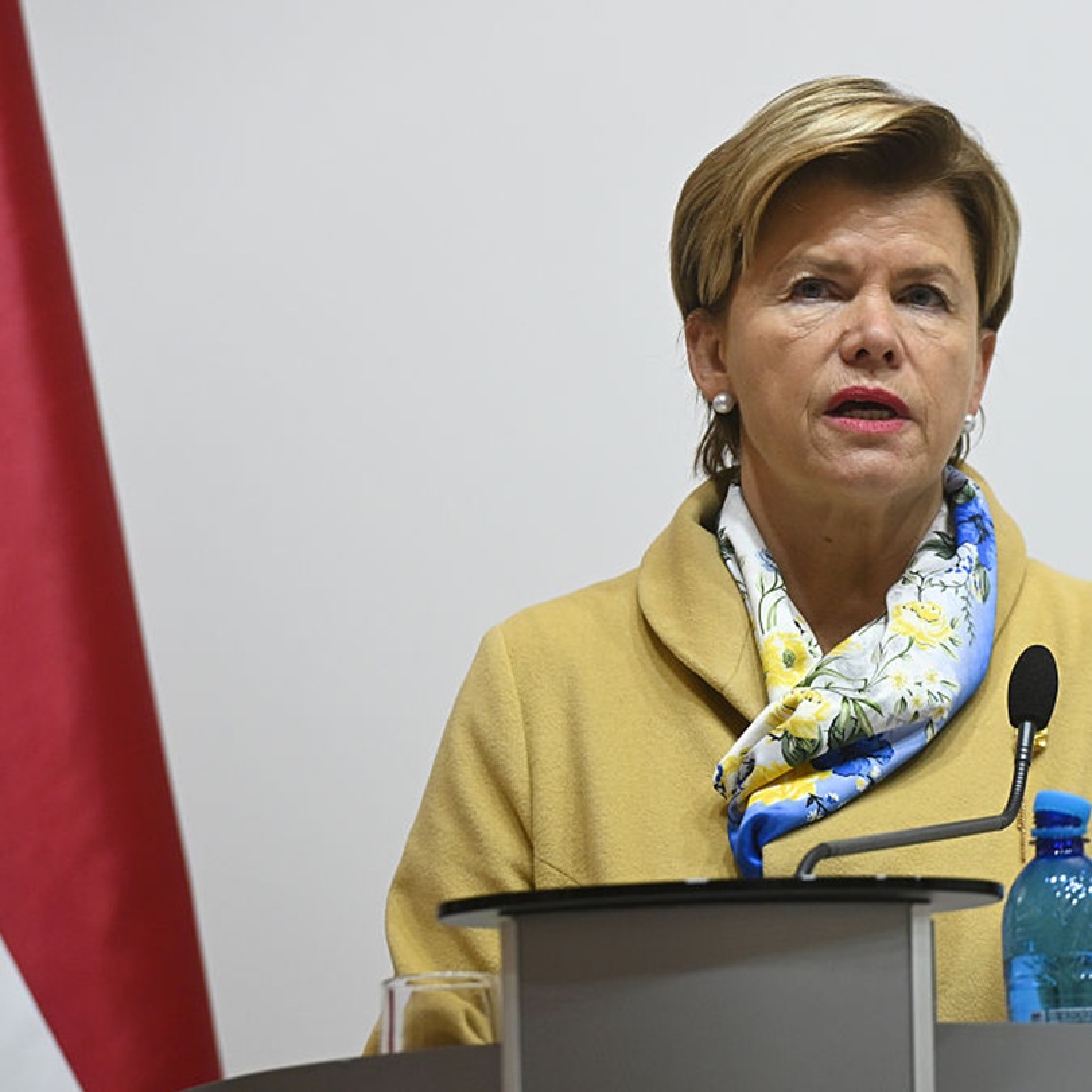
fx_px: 9137
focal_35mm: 256
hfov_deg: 6.8
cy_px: 545
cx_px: 786
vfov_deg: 6.8
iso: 1100
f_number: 4.5
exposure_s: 1/200
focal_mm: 200
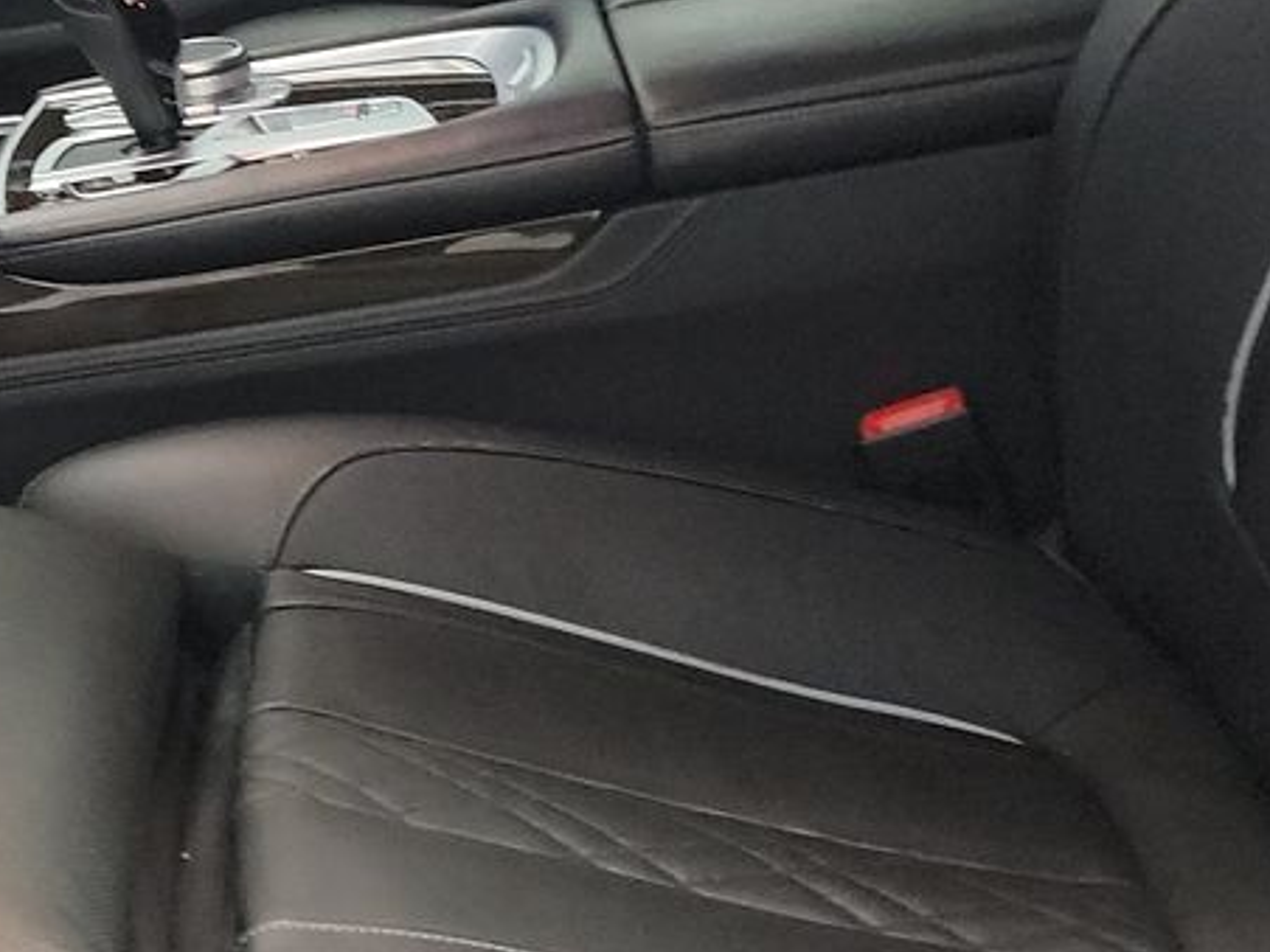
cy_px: 261
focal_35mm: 85
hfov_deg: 21.6
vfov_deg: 17.3
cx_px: -180
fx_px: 3119
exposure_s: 1/59
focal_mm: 6.7
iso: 1187
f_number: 1.8
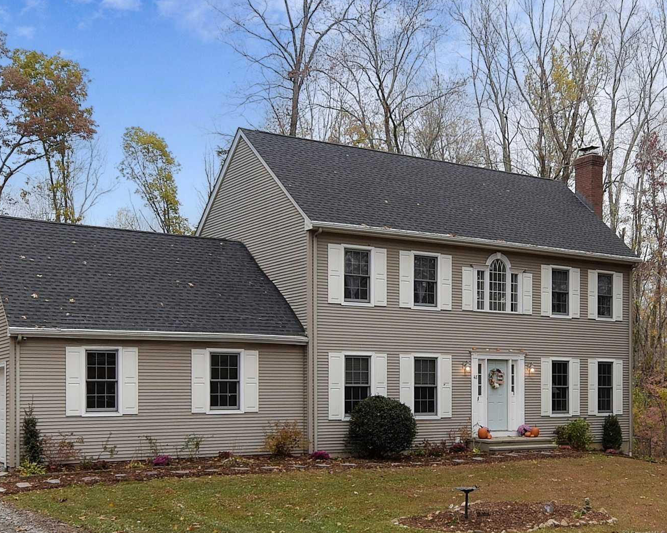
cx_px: 302
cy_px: 268
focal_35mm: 16
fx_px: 316
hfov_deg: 92.9
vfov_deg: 80.4
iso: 160
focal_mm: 14
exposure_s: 1/200
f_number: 5.6
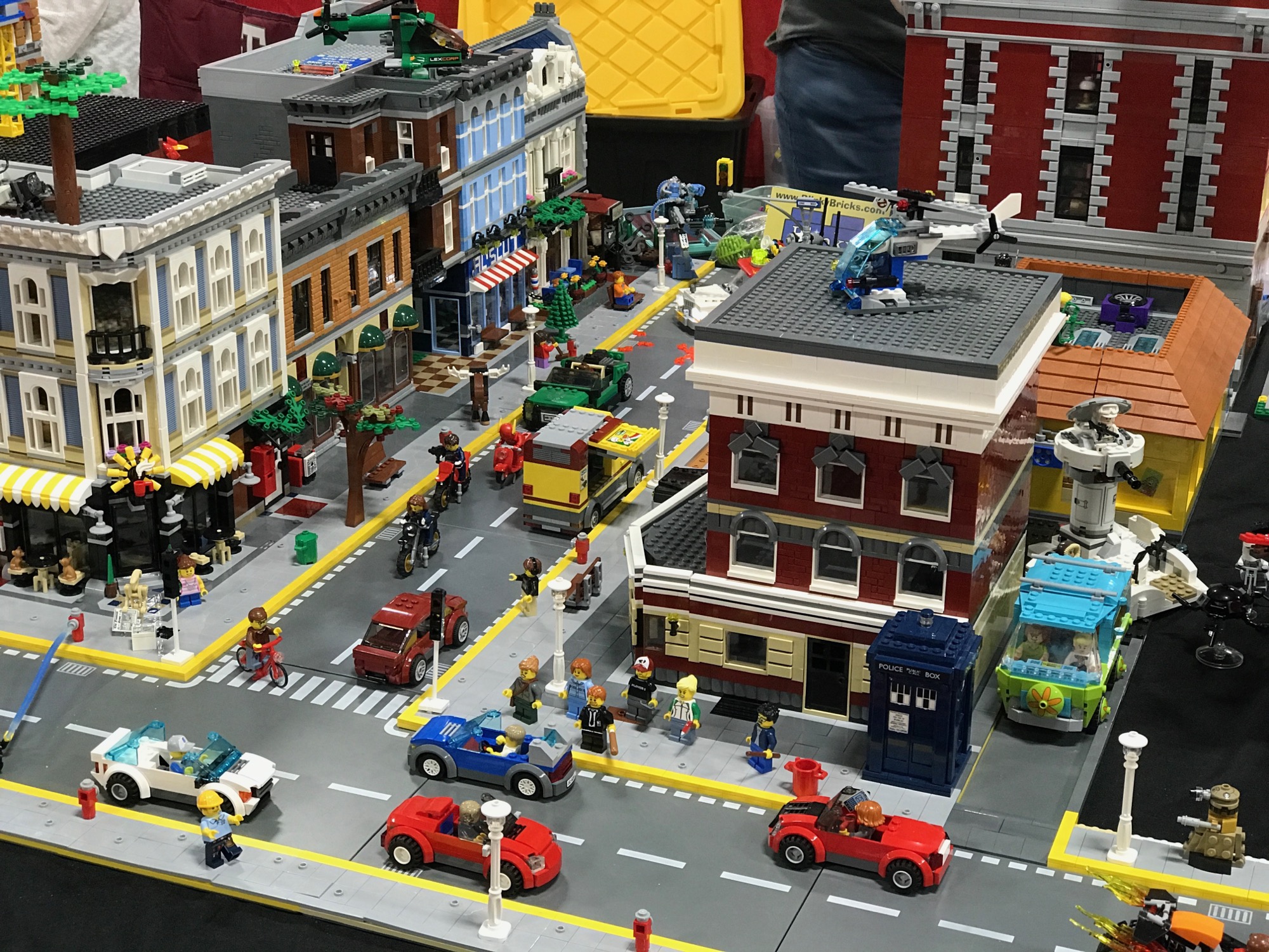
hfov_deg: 33.8
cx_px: 634
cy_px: 476
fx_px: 2090
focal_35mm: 57
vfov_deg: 25.7
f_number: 2.8
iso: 250
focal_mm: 6.6
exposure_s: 1/60
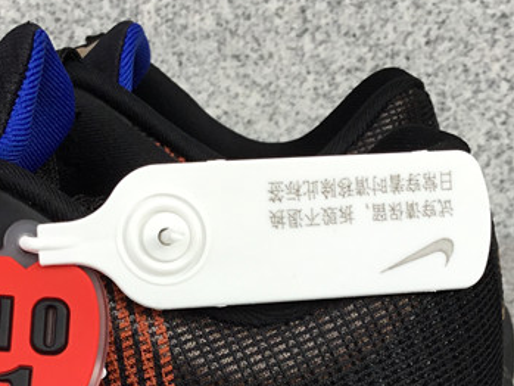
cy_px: 393
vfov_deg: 18.0
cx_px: 177
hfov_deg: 24.3
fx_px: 1188
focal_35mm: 80
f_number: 2.4
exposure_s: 1/306
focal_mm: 3.3
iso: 25
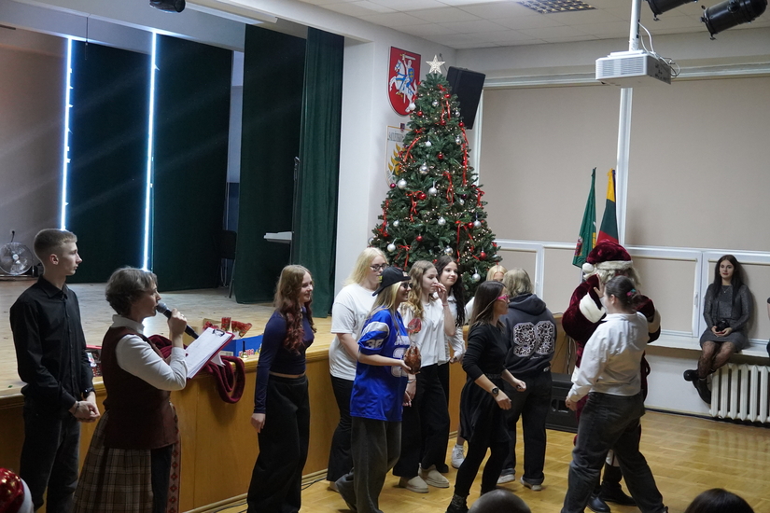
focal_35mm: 48
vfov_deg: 28.1
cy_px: 256
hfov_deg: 41.1
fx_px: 1027
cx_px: 385
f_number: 4.5
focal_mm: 32
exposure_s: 1/160
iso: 6400
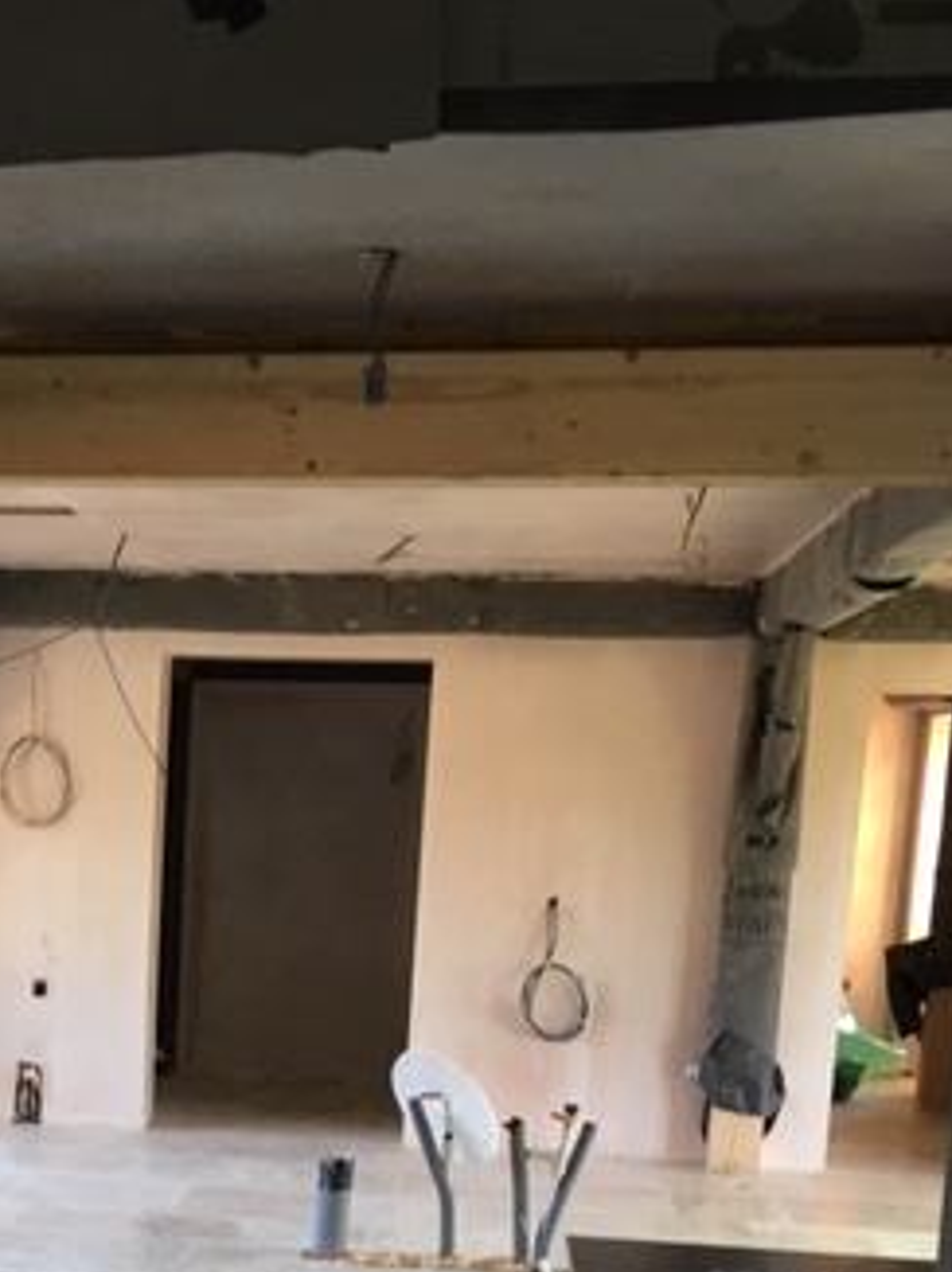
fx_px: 2093
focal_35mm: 57
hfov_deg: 24.7
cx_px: 47
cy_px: 1174
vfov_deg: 32.0
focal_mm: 4.15
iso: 100
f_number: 2.2
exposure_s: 1/33
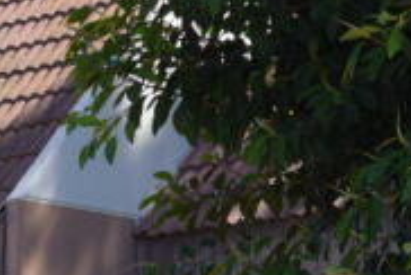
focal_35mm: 202
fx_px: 2310
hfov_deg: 10.1
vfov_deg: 6.7
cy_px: 474
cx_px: 391
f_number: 8
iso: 200
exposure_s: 1/250
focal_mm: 24
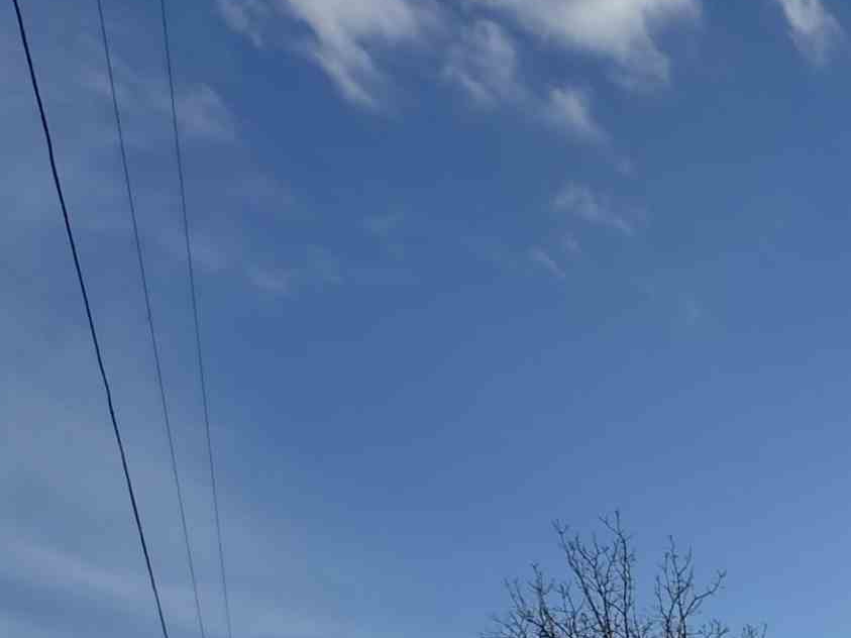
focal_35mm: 51
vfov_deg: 22.2
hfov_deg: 24.7
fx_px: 1254
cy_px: 1020
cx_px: 1389
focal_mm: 2.22
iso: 40
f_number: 2.2
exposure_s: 1/804
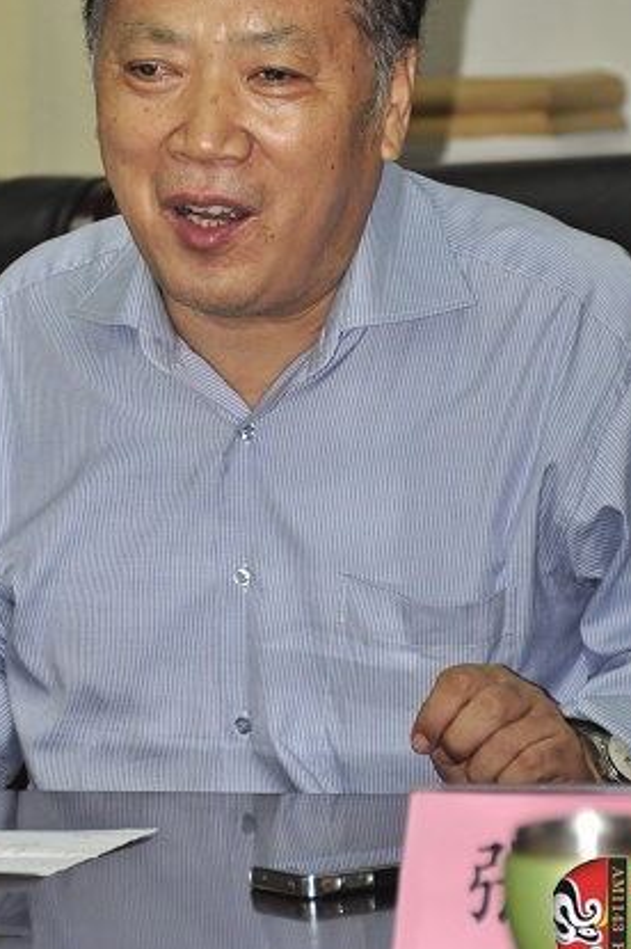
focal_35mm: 325
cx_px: 242
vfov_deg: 6.3
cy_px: 343
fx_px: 8558
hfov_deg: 4.2
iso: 800
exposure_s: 1/100
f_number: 5.6
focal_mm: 150
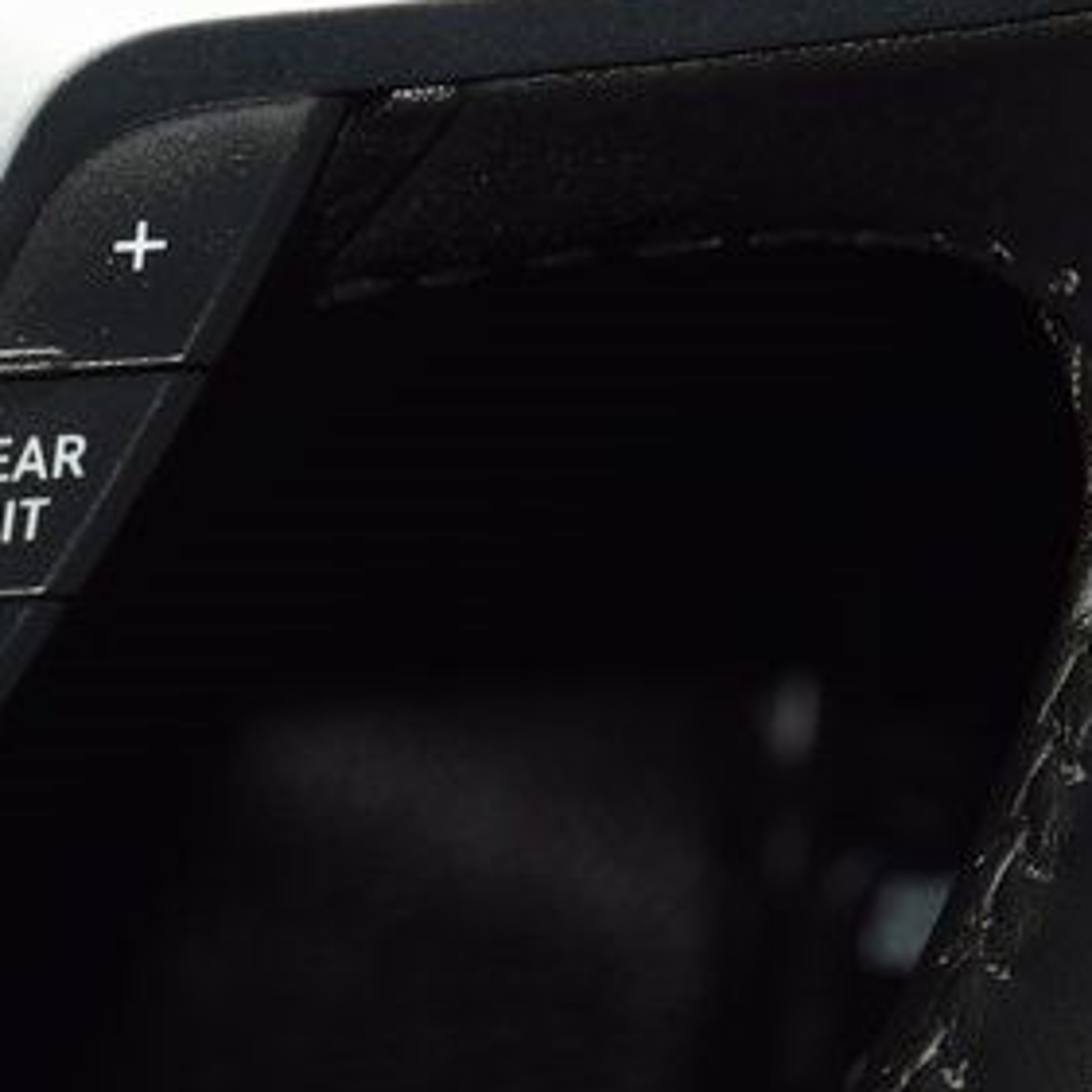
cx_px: -8
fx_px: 7245
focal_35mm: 203
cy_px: 495
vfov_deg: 8.6
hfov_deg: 8.6
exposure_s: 1/125
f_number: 8
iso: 100
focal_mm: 70
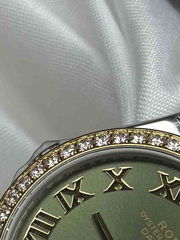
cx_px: 126
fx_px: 936
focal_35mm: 135
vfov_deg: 14.2
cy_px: 273
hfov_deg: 11.0
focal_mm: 6.86
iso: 80
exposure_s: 1/1258
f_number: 1.78
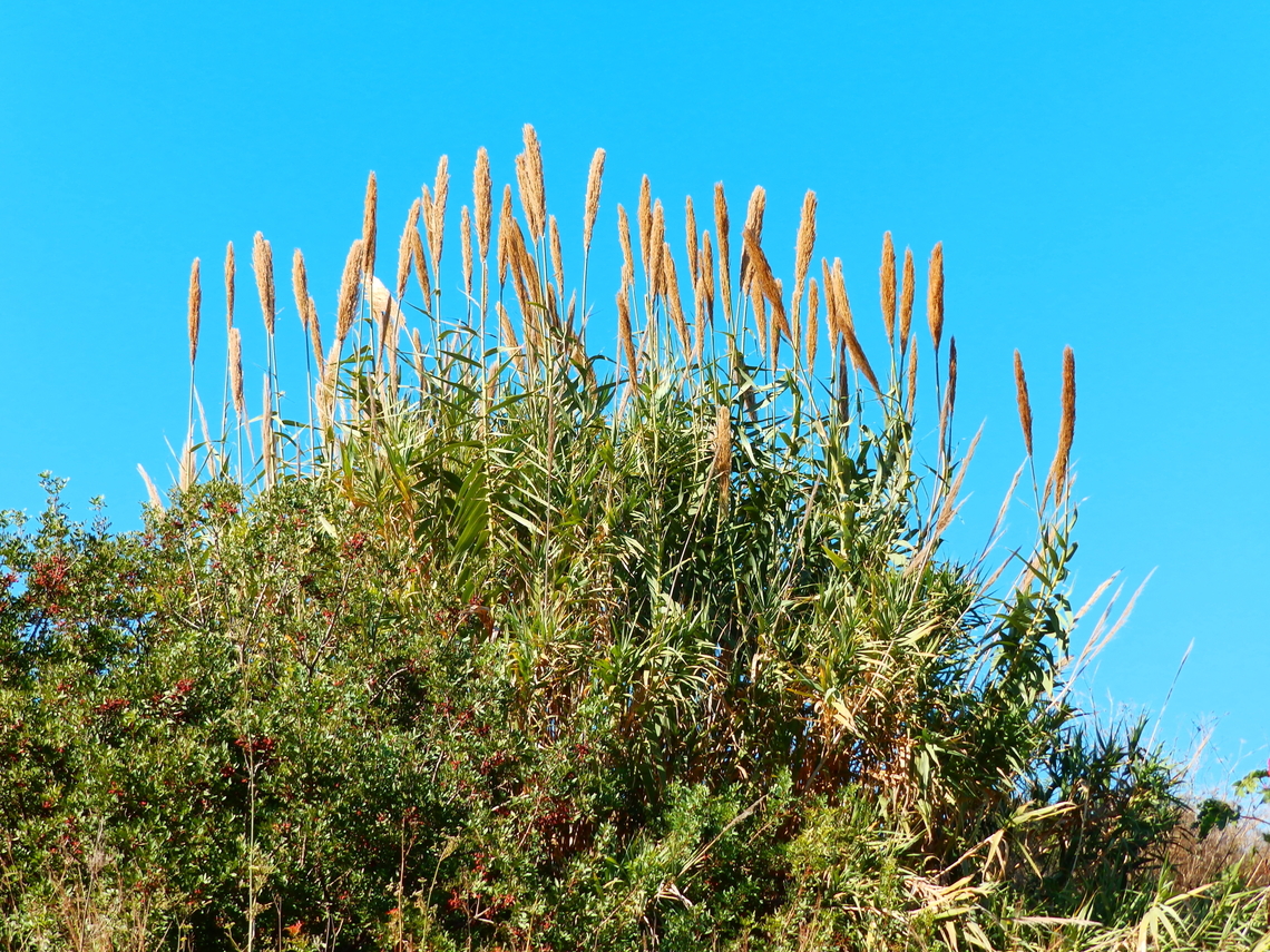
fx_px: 1944
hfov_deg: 36.2
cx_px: 635
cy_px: 476
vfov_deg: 27.5
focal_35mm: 53
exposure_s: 1/320
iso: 80
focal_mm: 9.6
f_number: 4.4
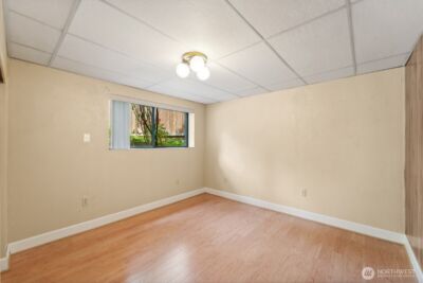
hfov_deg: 104.2
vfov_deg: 81.3
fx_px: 165
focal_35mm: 14
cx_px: 212
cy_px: 142
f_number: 8
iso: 200
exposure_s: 1/10
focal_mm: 14
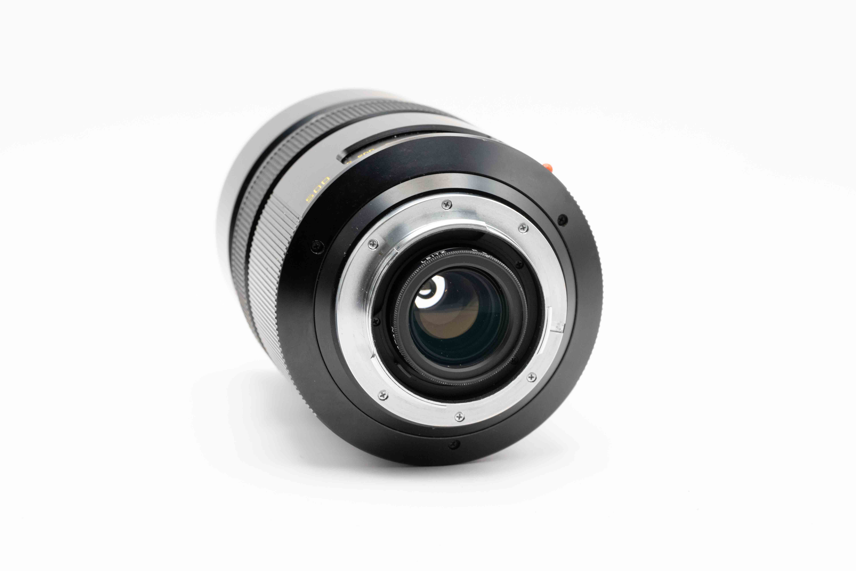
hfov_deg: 22.6
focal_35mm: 90
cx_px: 428
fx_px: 2140
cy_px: 286
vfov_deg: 15.2
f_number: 13
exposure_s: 1/125
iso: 3200
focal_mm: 90
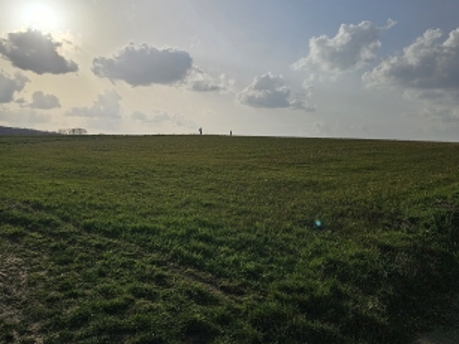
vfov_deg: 46.2
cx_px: 184
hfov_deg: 59.5
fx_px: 398
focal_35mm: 30
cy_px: 123
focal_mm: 6.3
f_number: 1.7
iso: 10
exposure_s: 1/3569
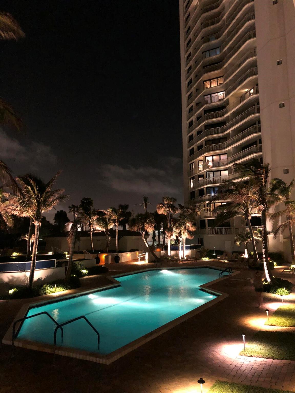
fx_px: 318
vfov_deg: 63.4
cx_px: 148
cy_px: 196
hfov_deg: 49.7
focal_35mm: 28
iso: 640
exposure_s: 1/4
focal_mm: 4
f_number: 1.8
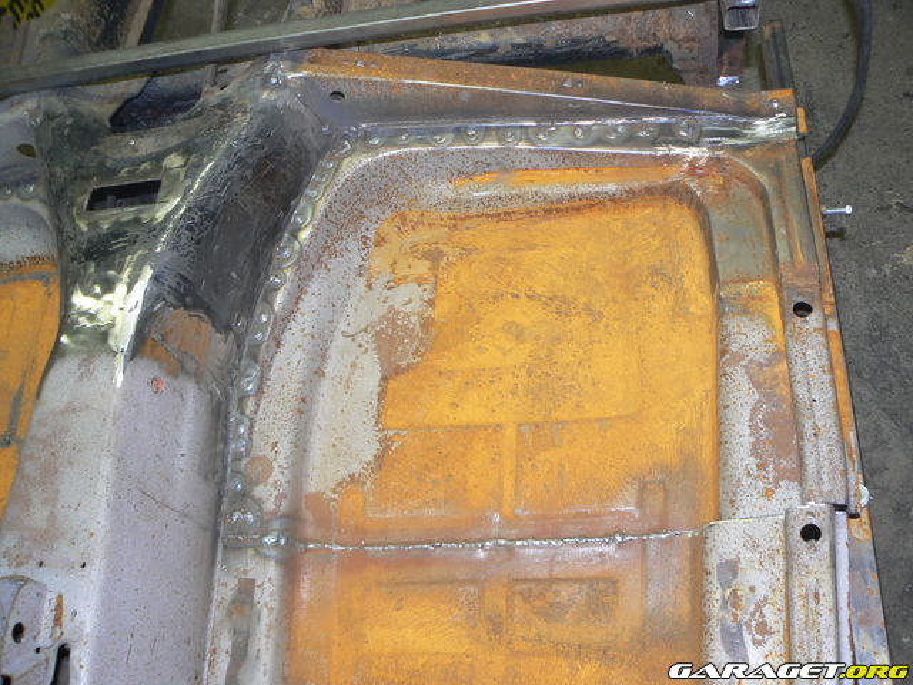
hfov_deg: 51.4
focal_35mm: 36
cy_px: 342
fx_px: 950
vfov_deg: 39.7
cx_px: 456
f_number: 2.8
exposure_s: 1/30
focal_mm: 6
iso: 100
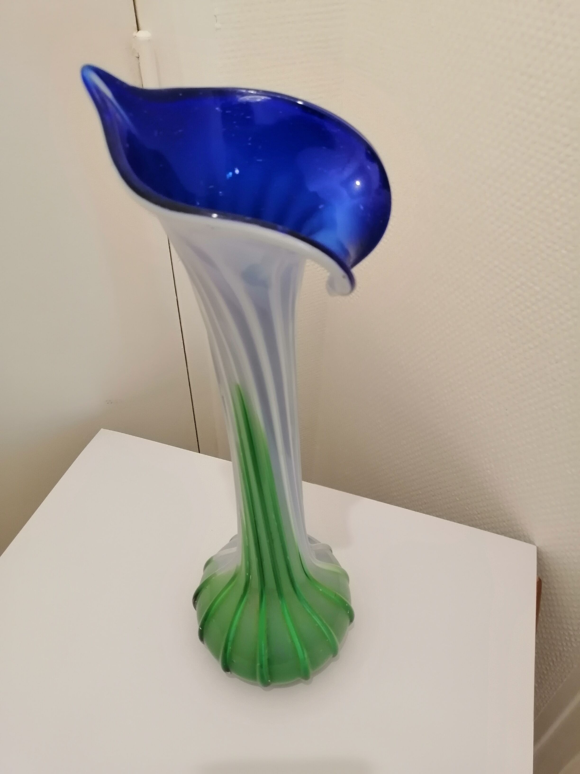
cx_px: 290
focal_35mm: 26
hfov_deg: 53.1
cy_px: 387
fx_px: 581
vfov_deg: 67.3
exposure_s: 1/33.3
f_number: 1.8
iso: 250
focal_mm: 3.96
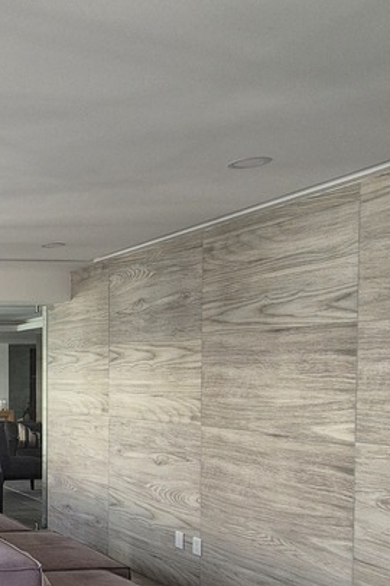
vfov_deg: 47.4
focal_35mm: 40
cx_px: -163
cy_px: 410
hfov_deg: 26.3
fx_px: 651
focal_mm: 2.2
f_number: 2.2
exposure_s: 1/129
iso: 50
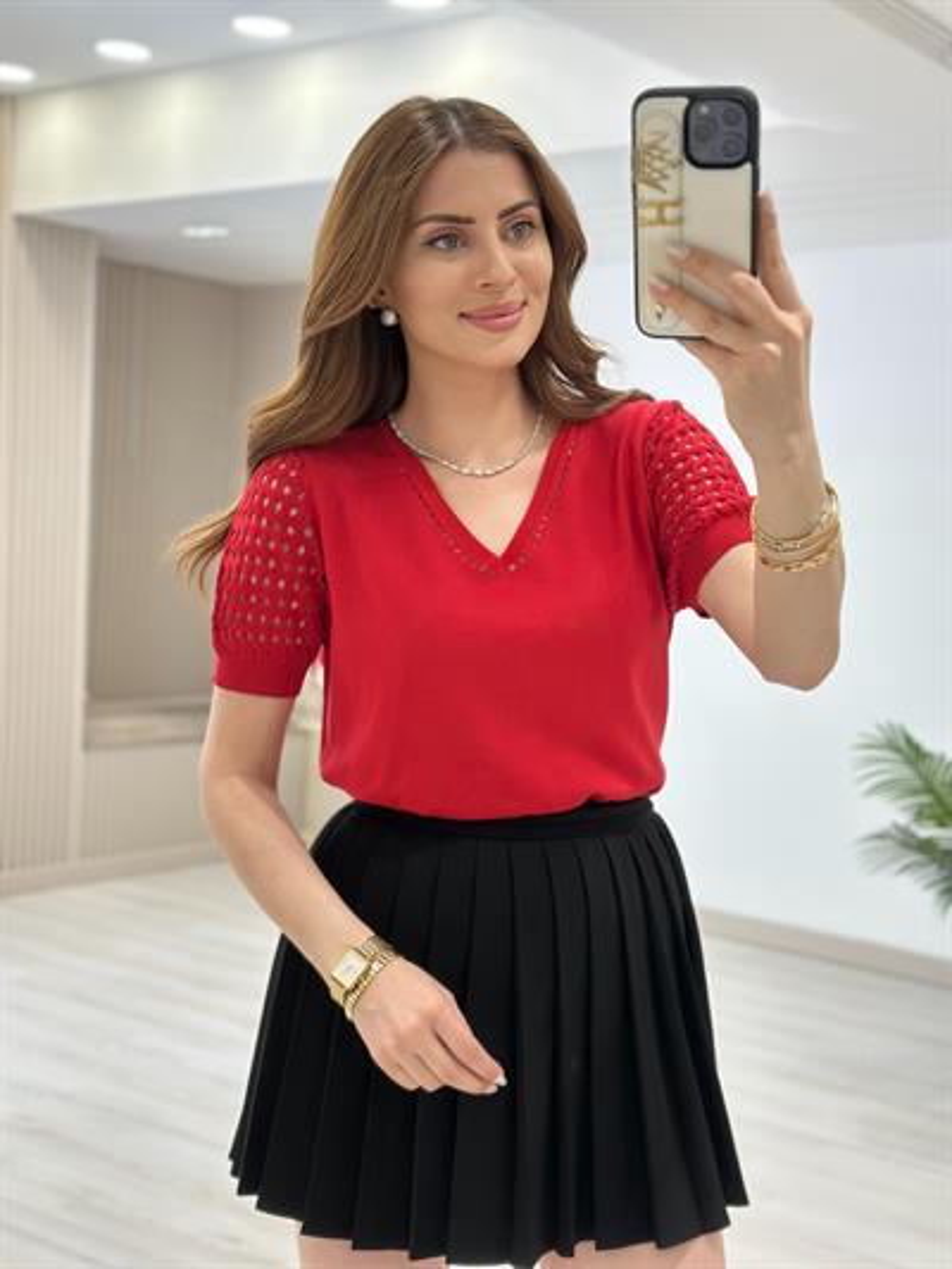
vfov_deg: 39.6
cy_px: 634
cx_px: 476
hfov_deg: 30.3
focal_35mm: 48
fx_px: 1759
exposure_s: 1/171
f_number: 1.78
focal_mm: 6.86
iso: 100
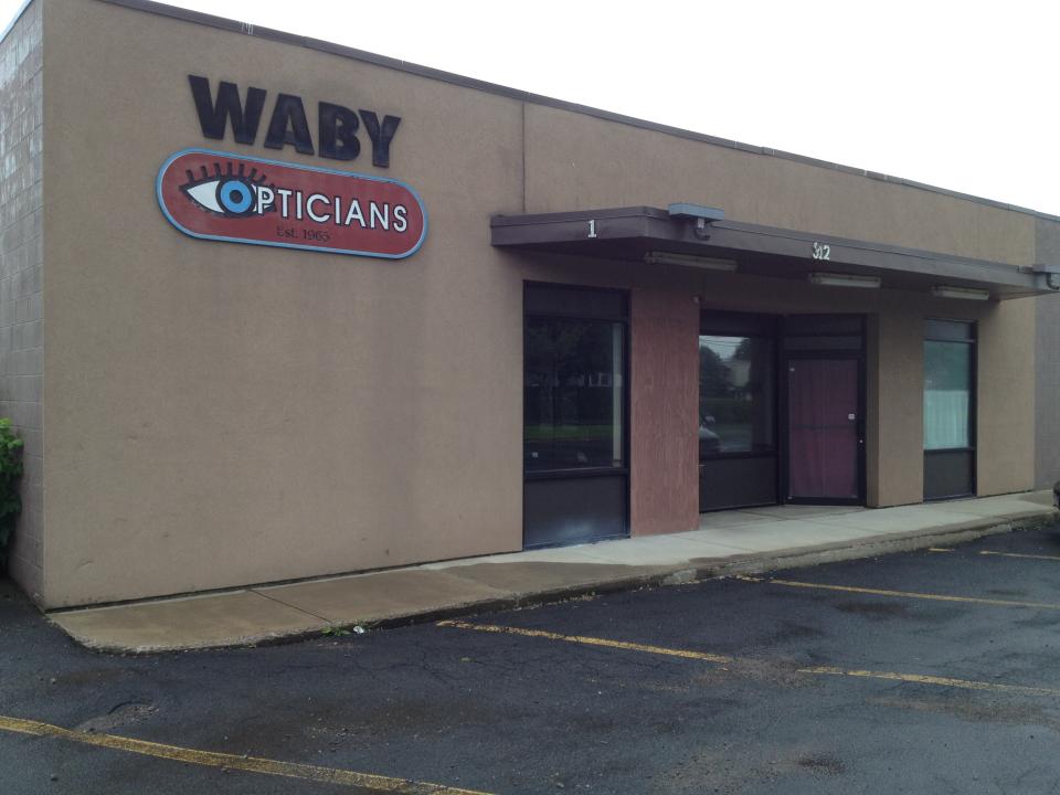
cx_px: 530
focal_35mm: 35
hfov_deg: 52.6
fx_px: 1072
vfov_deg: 40.7
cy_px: 398
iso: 64
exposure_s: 1/160
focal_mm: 4.28
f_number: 2.4
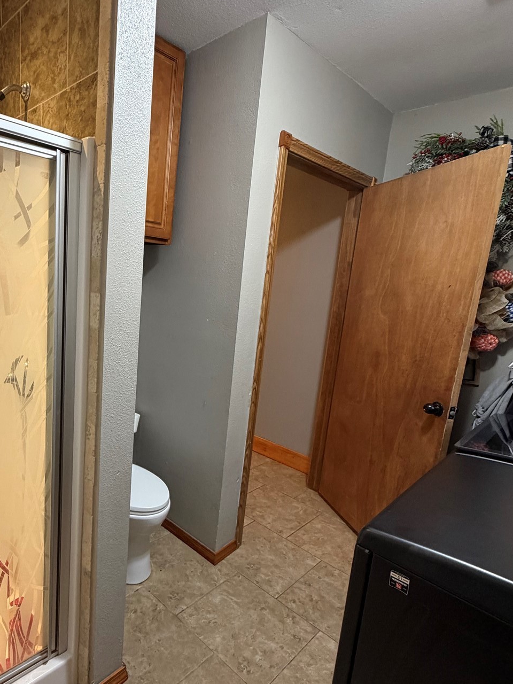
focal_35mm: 21
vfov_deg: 79.0
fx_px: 415
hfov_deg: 61.8
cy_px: 355
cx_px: 167
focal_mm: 2.22
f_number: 2.2
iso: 320
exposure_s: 1/60
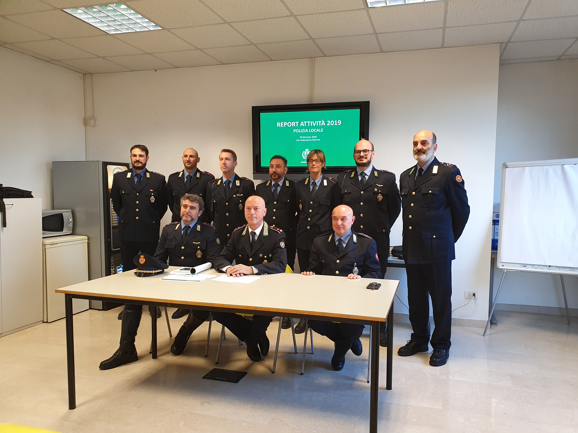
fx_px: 434
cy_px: 216
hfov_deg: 67.3
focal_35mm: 26
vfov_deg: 53.1
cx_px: 289
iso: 200
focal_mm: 4.32
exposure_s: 1/50
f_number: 2.4
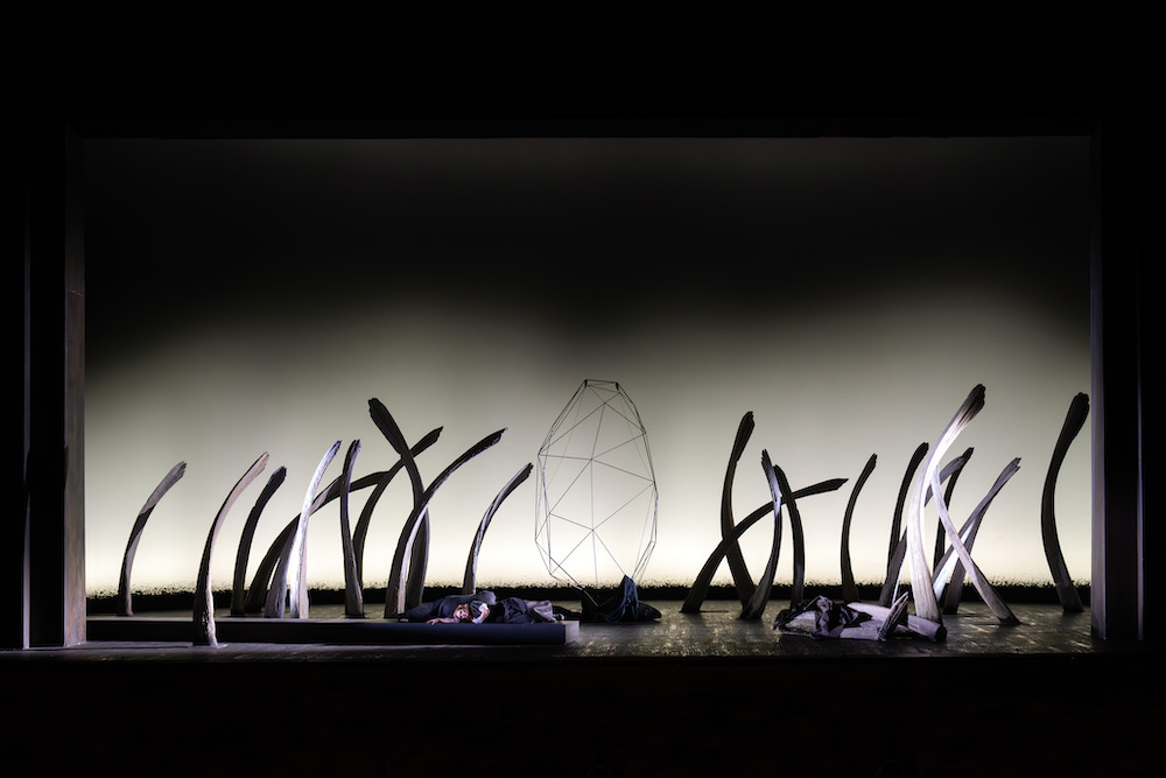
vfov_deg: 27.5
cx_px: 583
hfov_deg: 40.3
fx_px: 1587
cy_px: 389
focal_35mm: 49
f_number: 4
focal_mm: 49
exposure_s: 1/160
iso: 6400
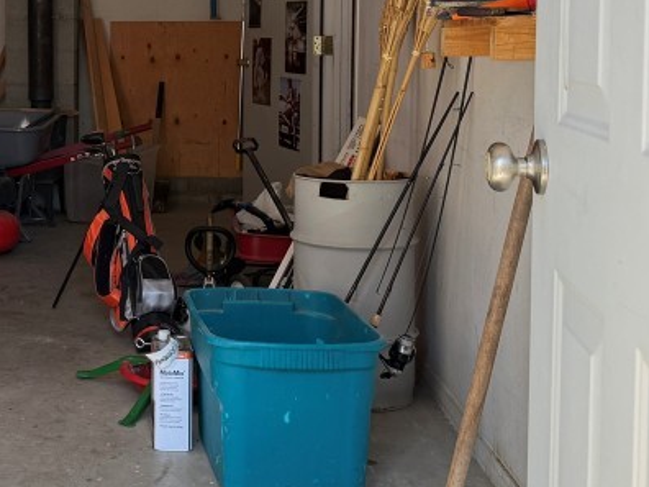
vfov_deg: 23.3
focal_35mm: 62
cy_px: 98
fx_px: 1162
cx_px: 51
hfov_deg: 29.7
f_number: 1.78
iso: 64
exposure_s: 1/171
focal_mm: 6.76
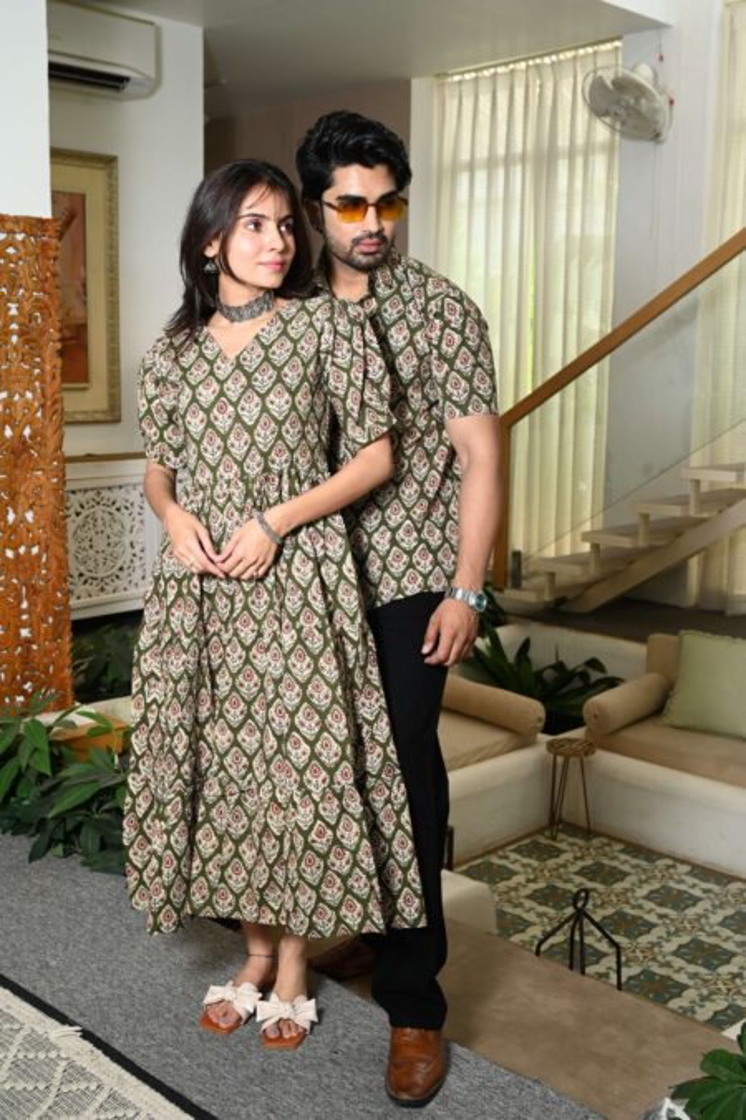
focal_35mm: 39
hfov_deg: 34.2
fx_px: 1213
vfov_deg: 49.6
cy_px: 560
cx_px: 373
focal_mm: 39
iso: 640
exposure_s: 1/160
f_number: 6.3
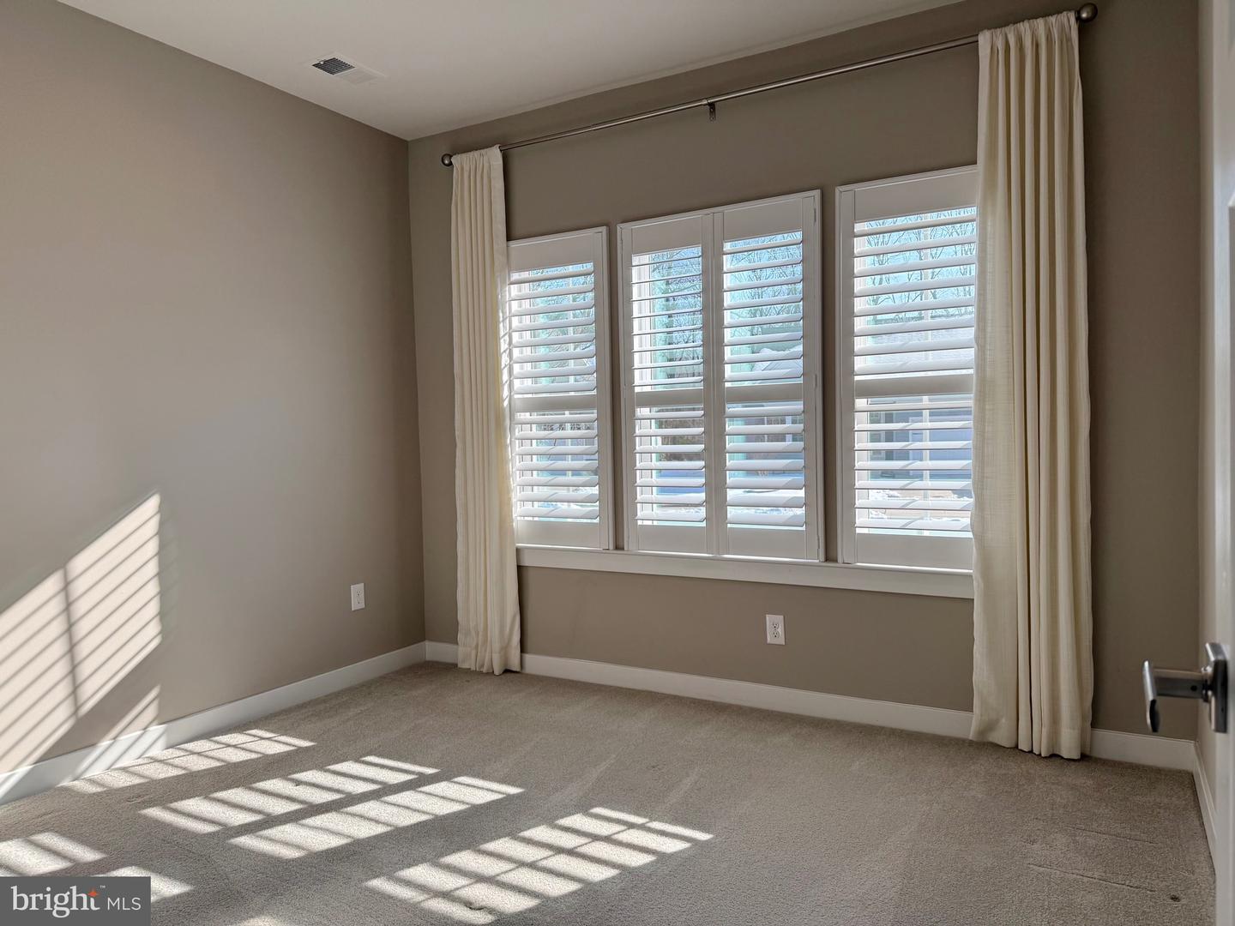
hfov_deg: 71.6
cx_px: 618
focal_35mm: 24
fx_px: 856
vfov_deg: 56.8
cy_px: 463
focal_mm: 6.76
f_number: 1.78
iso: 80
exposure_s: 1/888
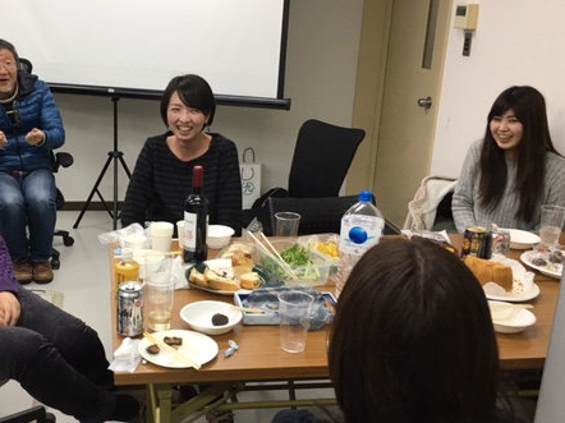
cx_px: 188
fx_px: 685
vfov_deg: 34.3
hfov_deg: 44.2
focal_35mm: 42
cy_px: 208
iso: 40
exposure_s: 1/30
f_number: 2.2
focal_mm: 4.15
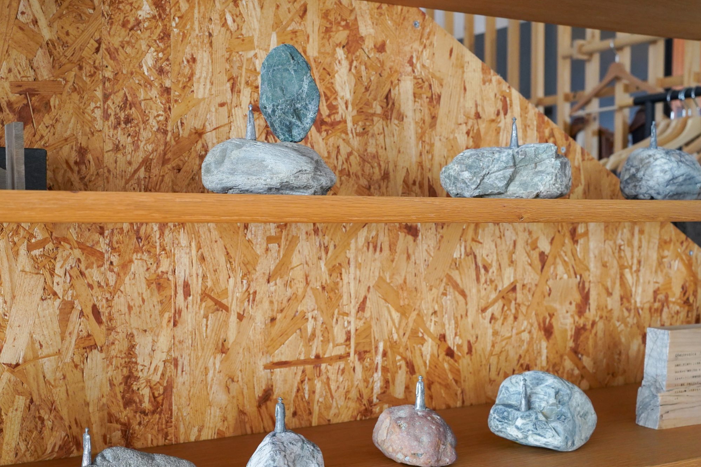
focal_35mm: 45
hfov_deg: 43.4
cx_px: 281
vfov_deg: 29.8
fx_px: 876
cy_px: 266
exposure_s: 1/40
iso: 2500
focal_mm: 35
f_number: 8
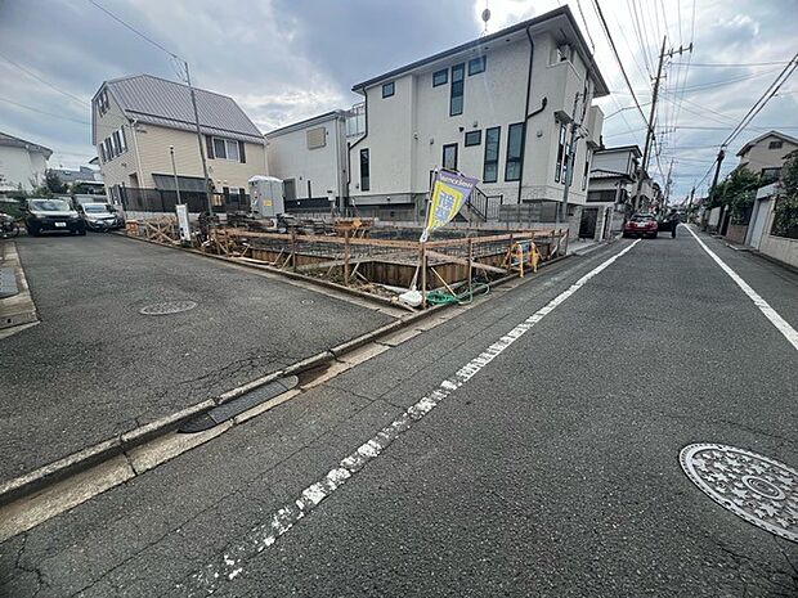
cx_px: 399
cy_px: 299
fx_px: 300
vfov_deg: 89.9
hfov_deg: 106.2
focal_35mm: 13
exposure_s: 1/727
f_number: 1.8
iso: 32
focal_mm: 1.57
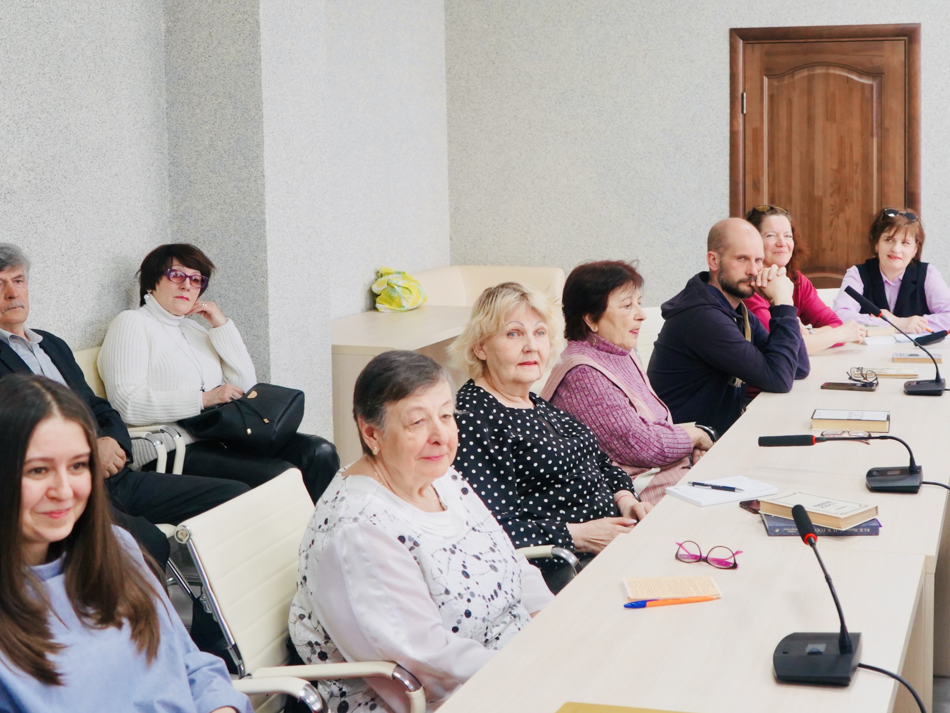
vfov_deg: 30.8
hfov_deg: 39.8
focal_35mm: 47
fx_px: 1290
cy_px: 306
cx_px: 652
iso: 2000
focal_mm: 30
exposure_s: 1/160
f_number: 4
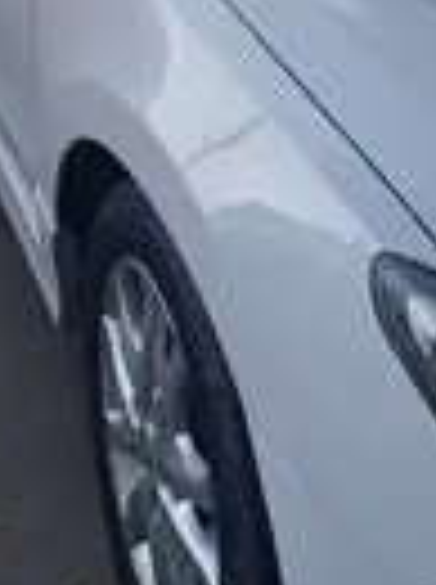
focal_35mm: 74
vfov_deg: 24.4
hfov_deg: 19.7
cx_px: 121
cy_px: -81
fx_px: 1247
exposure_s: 1/176
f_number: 1.88
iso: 53
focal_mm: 5.59
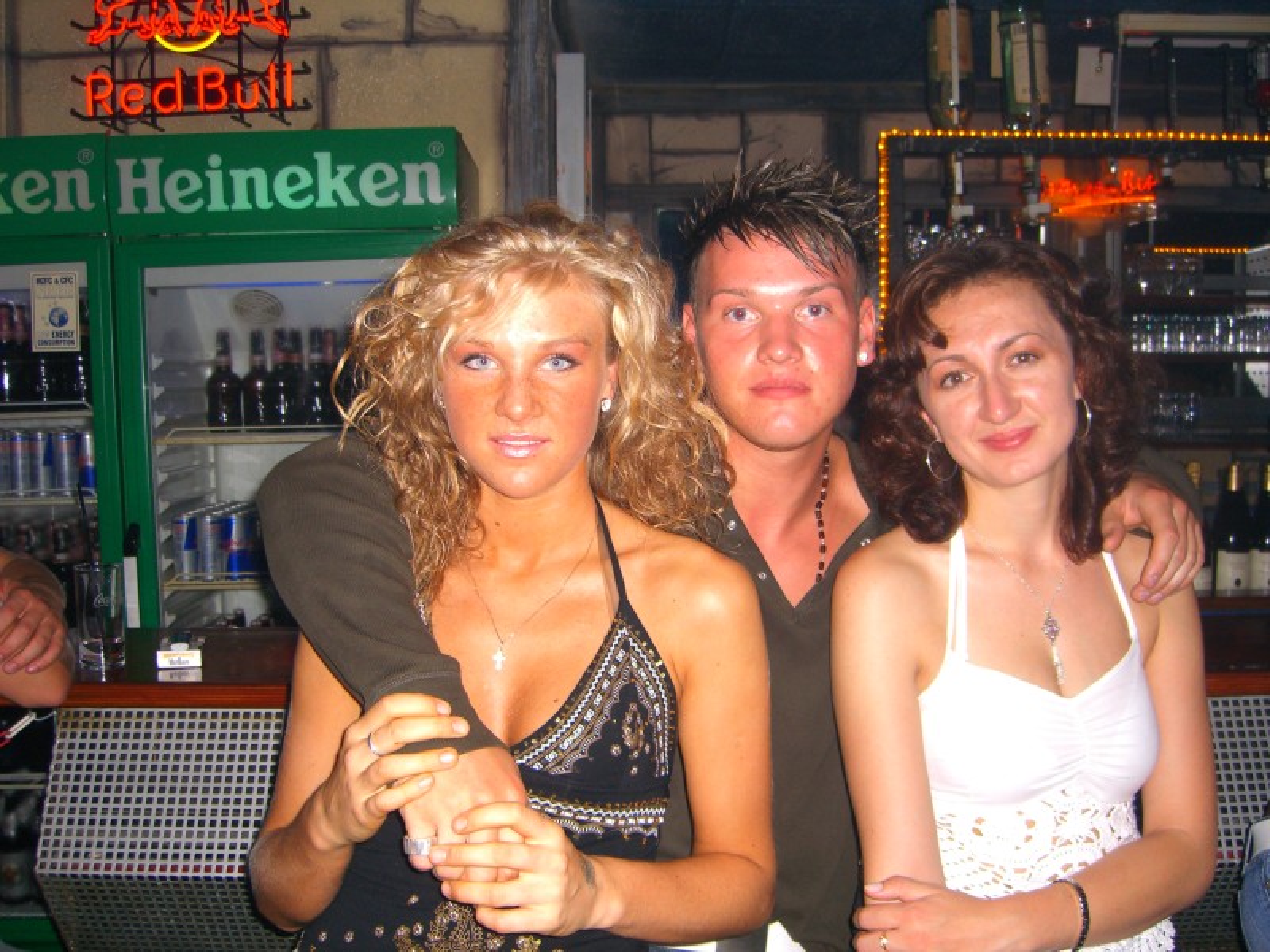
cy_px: 476
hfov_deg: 49.0
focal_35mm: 38
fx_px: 1394
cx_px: 635
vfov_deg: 37.7
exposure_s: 1/60
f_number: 2.8
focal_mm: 7.9
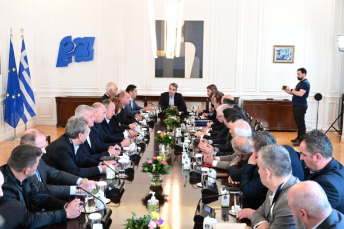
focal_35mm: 46
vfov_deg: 29.2
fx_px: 440
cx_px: 172
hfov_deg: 42.7
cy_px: 114
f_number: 4
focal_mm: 31
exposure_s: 1/400
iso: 6400
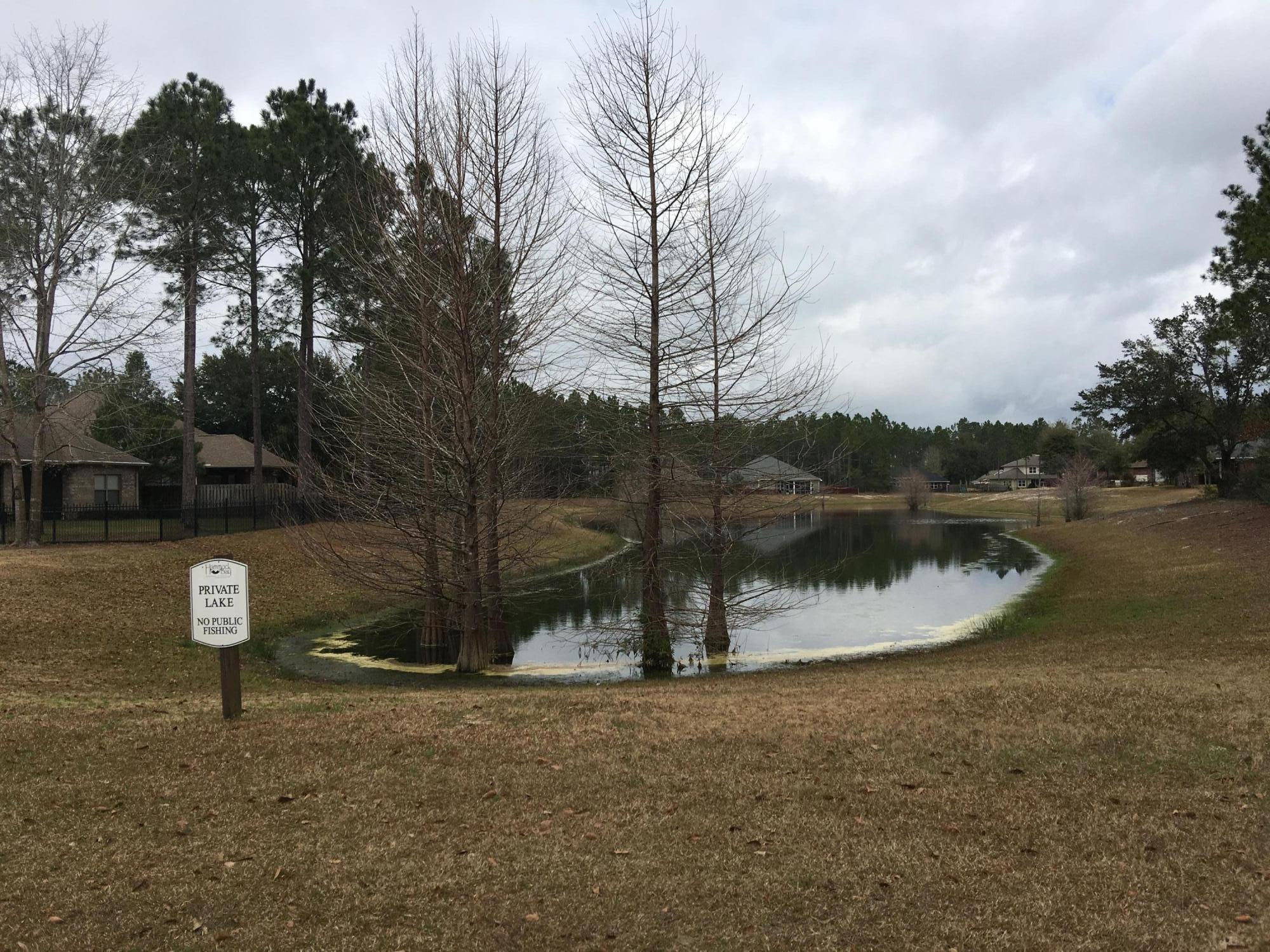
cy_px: 476
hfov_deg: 61.7
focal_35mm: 29
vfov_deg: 48.2
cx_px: 635
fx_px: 1064
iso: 25
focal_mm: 4.15
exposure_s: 1/2079
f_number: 2.2
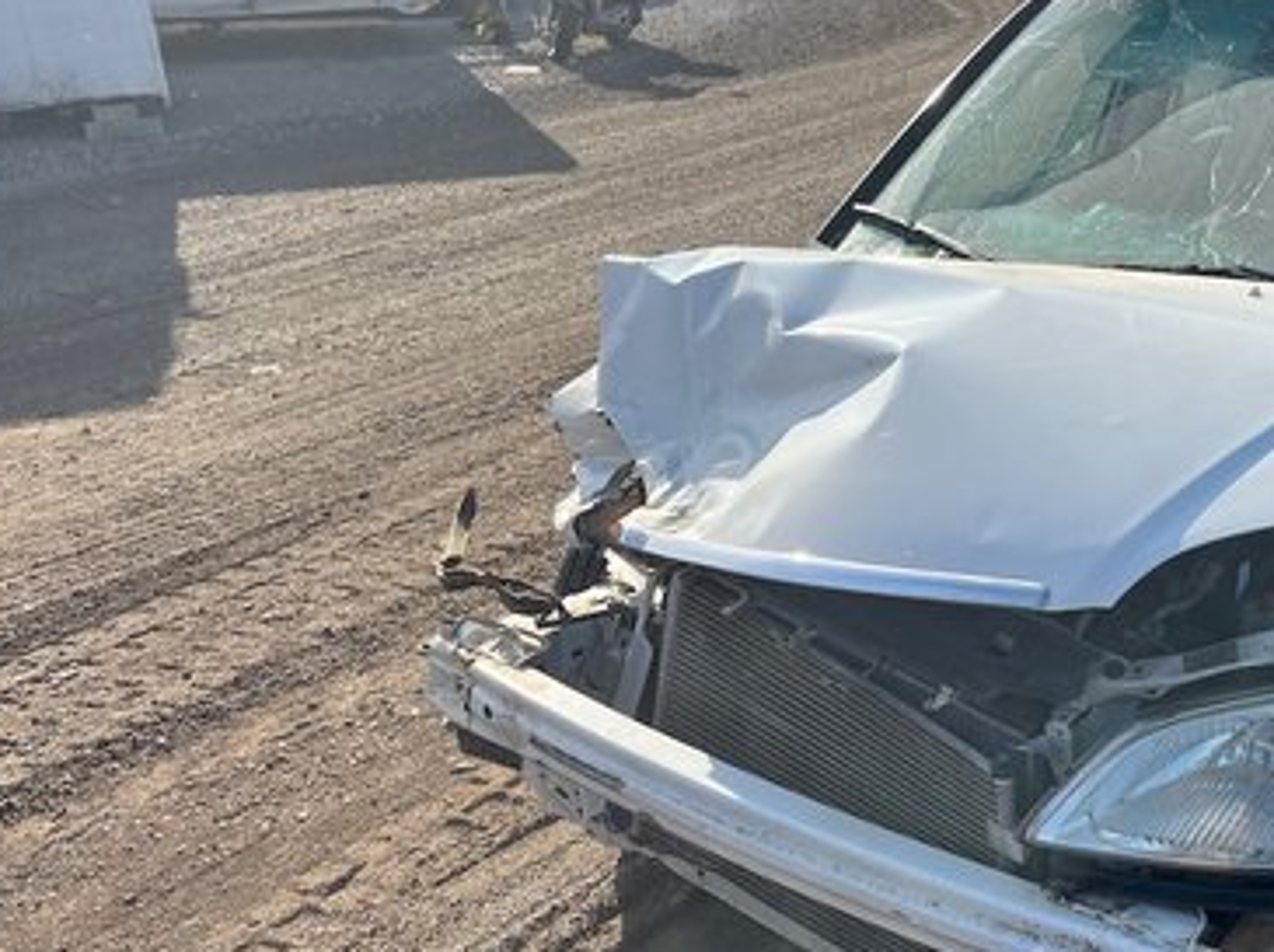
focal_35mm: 45
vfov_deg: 31.9
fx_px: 1655
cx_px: 1052
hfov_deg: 40.1
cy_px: 615
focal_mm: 5.1
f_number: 1.6
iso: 50
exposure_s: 1/2222
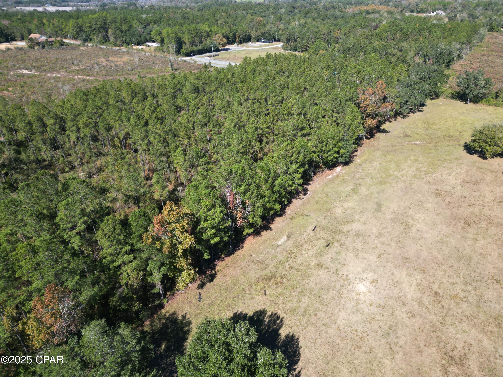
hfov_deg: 71.6
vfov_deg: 56.8
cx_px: 252
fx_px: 349
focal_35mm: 24
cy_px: 188
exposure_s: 1/1500
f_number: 1.7
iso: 100
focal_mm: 6.72
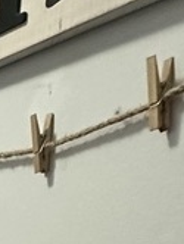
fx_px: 643
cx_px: -256
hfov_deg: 12.7
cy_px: 403
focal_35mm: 91
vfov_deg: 18.2
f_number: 2.2
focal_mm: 2.22
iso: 500
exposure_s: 1/60
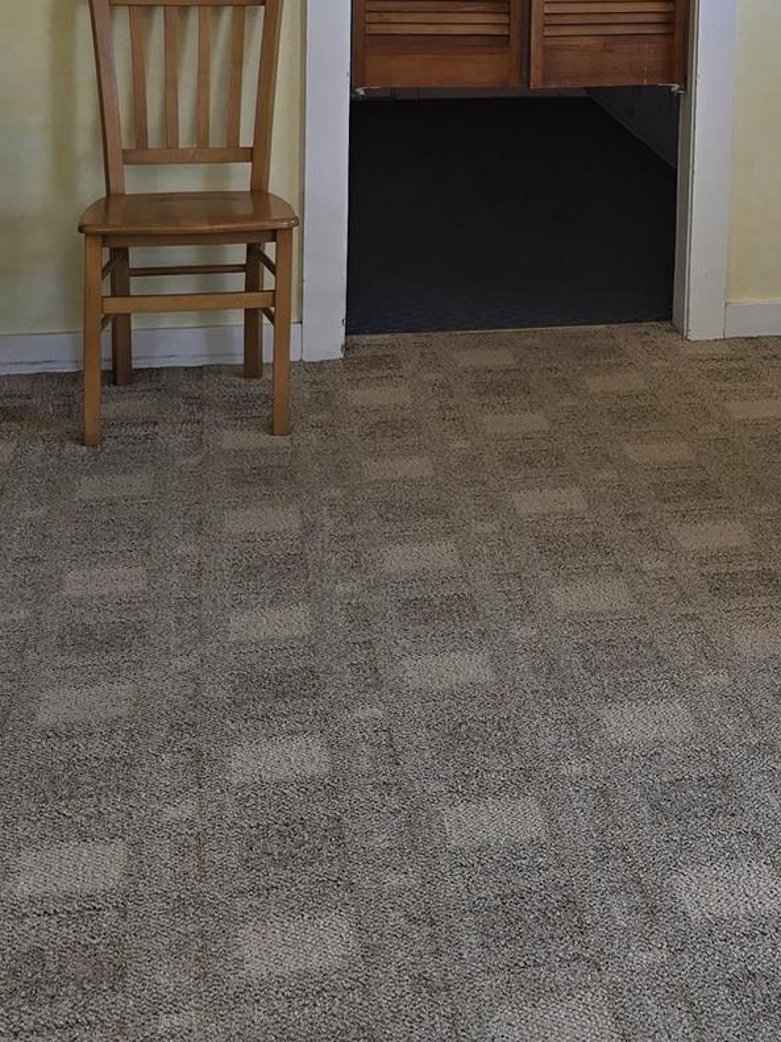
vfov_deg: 27.5
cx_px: 781
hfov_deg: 21.2
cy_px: 33
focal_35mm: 67
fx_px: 2016
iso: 12
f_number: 1.7
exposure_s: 1/120
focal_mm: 6.3
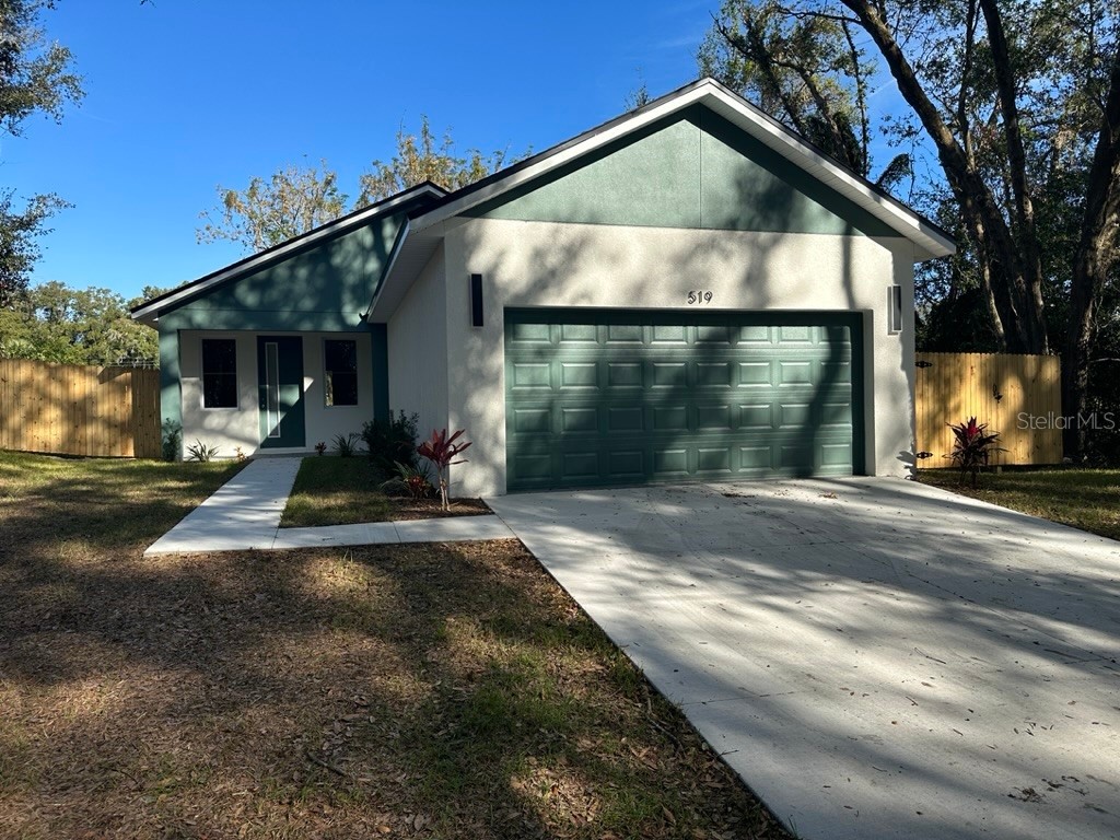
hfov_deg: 71.6
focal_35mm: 24
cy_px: 420
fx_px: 777
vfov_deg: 56.8
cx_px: 560
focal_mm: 6.86
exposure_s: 1/2882
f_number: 1.78
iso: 80
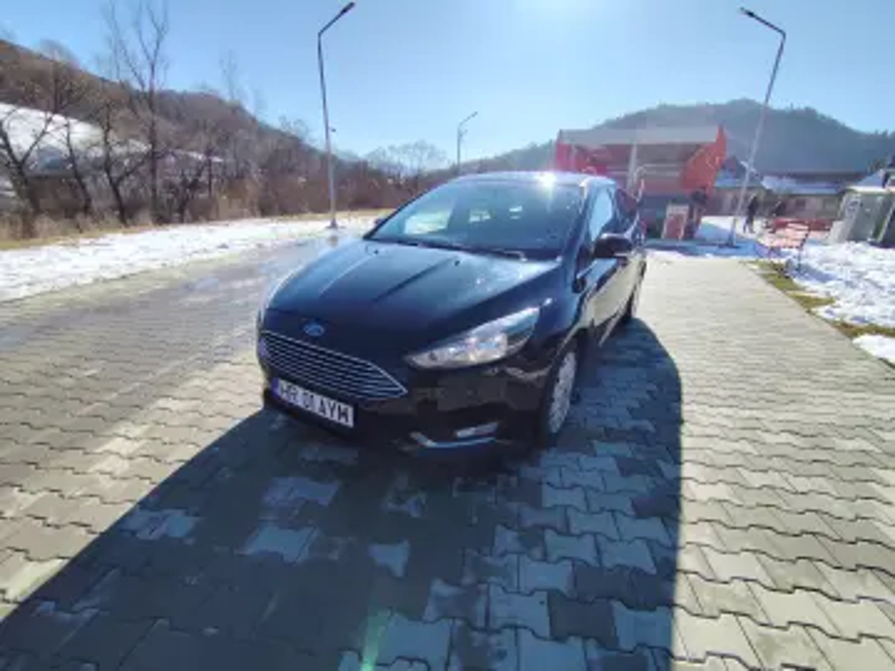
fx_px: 414
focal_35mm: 16
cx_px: 448
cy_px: 336
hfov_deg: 94.5
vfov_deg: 78.1
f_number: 2.2
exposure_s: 1/2419
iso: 50
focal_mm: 1.65
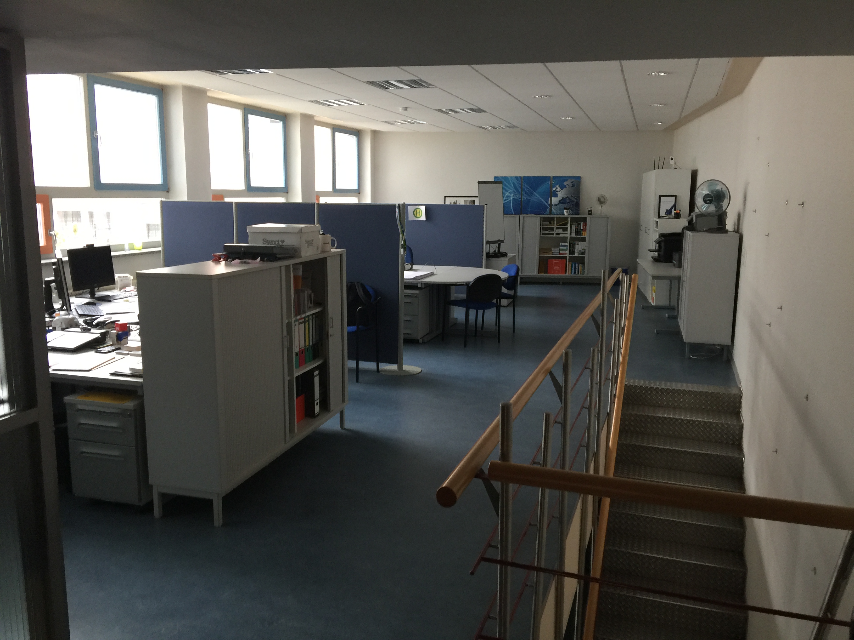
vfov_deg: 48.2
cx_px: 427
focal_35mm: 29
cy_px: 320
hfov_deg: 61.7
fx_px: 715
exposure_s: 1/17
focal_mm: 4.15
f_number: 2.2
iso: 64
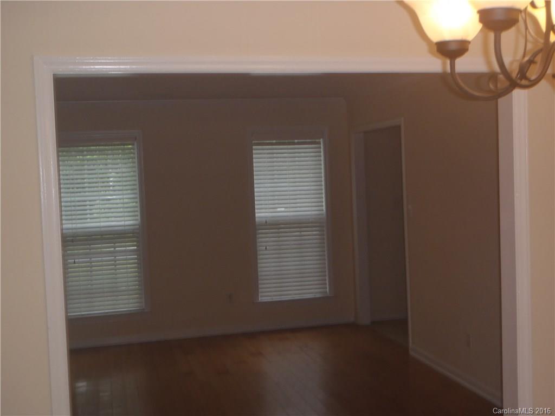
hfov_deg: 44.8
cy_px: 208
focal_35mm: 42
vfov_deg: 34.3
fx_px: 673
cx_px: 278
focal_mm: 7.57
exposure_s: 1/40
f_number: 4.3
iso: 125
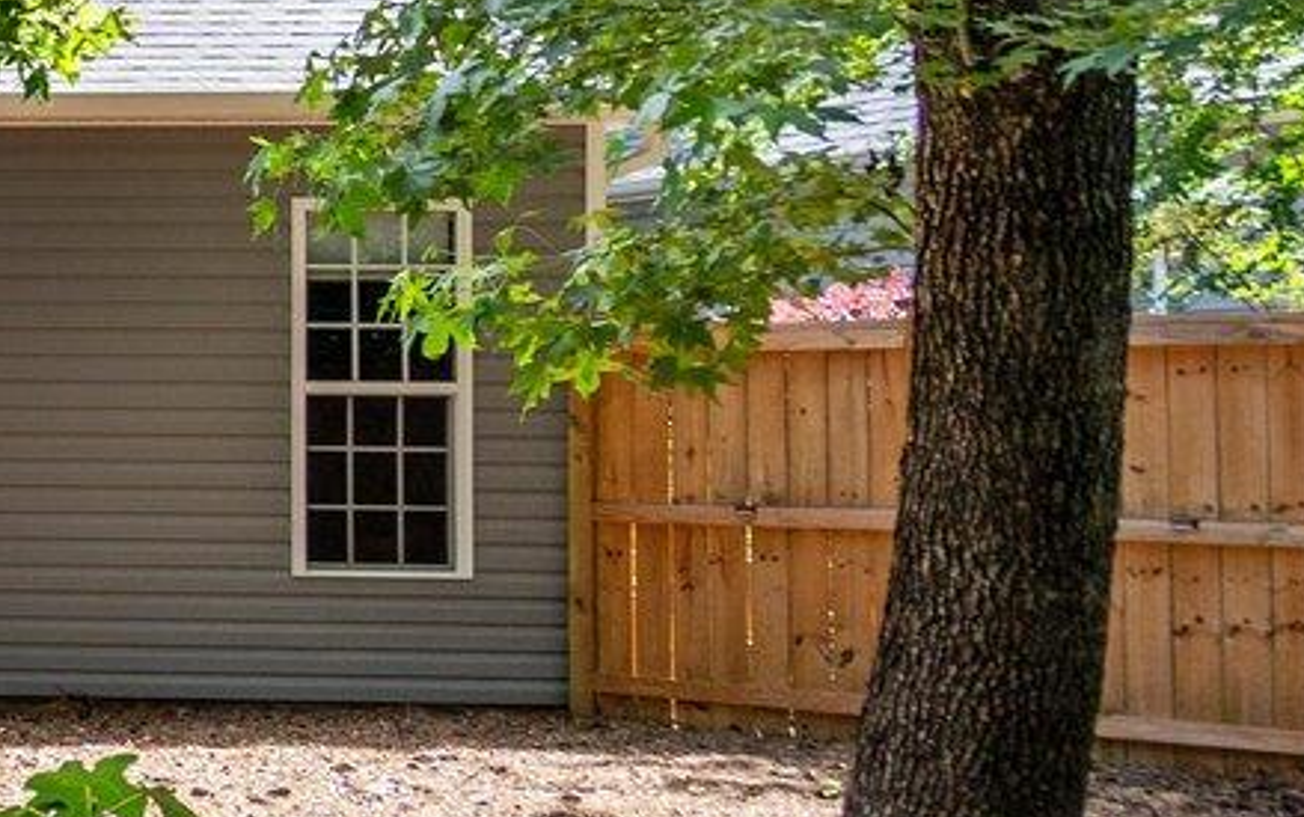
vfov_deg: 17.2
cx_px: -1726
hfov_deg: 15.7
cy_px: 364
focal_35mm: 76
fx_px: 2703
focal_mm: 16
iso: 250
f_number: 4
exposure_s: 1/800
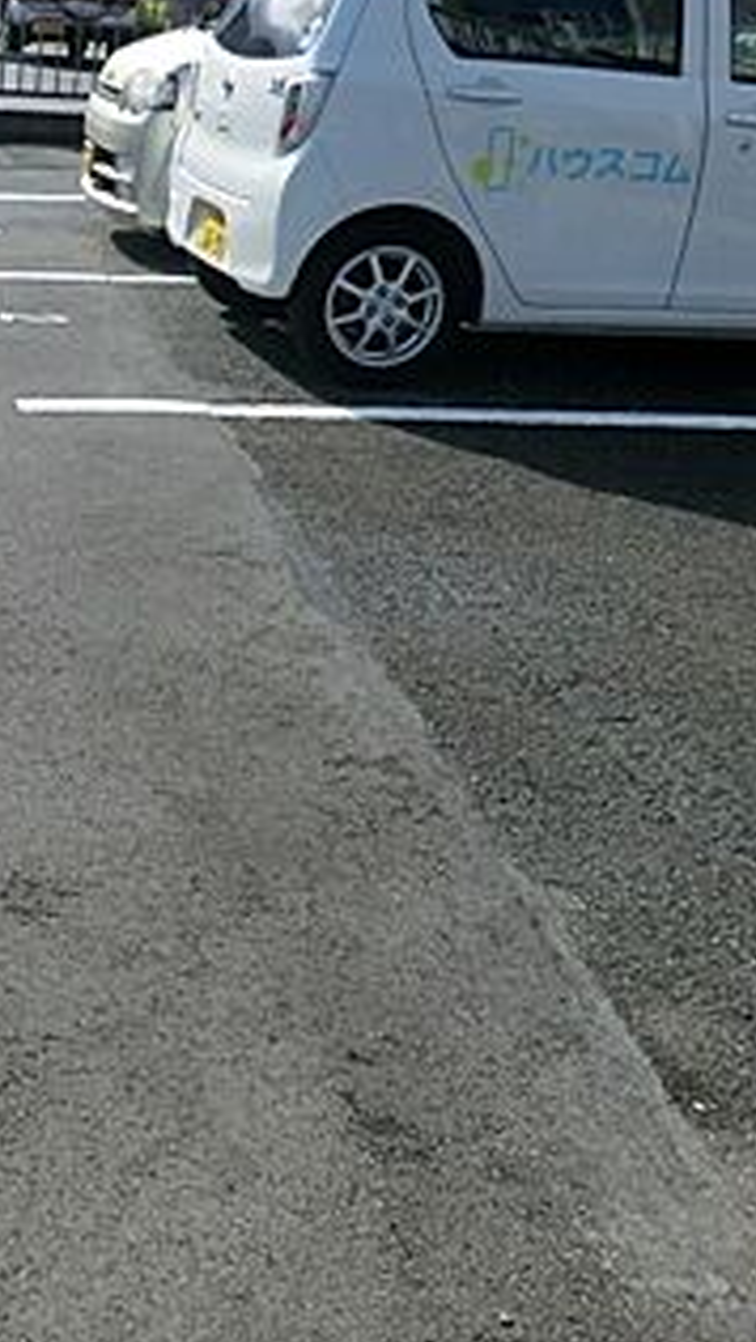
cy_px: 624
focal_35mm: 53
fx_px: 1887
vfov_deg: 39.1
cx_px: -259
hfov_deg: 20.5
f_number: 7.5
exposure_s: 1/200
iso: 80
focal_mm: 4.3
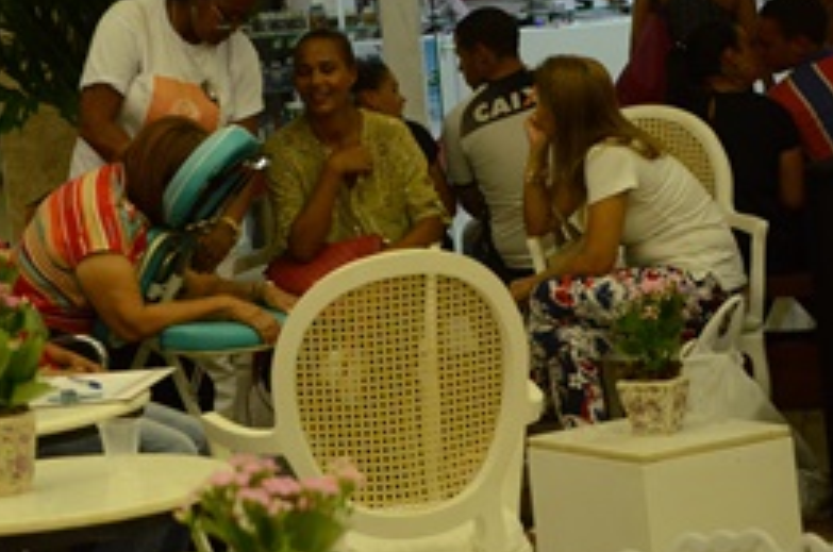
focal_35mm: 134
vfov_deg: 10.2
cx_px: 204
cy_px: 148
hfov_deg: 15.3
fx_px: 3095
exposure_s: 1/160
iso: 2200
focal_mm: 52
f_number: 5.6
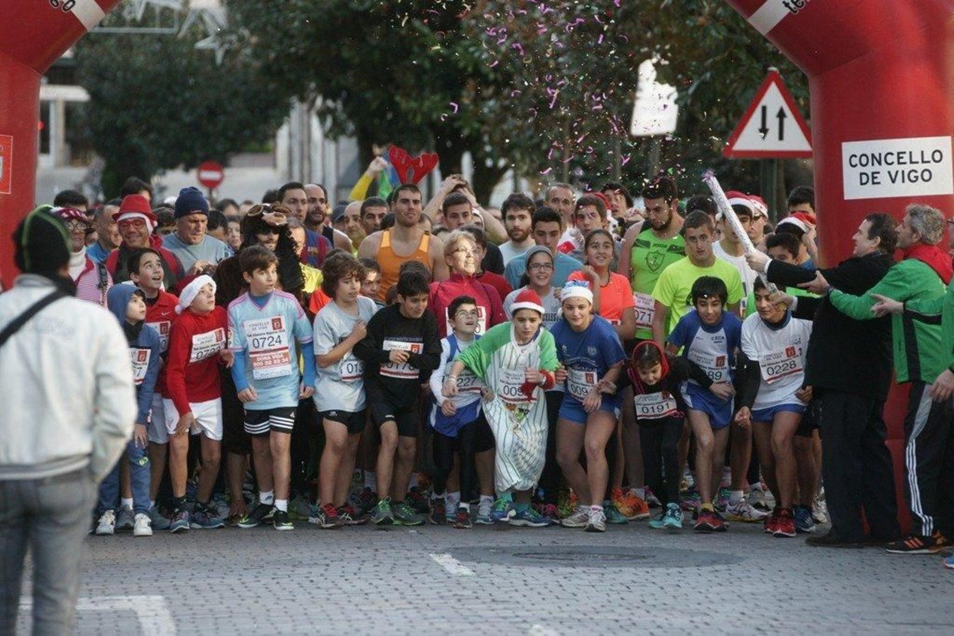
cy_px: 318
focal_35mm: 230
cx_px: 477
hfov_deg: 8.9
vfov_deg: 6.0
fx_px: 6095
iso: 1000
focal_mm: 230
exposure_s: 1/250
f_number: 5.6
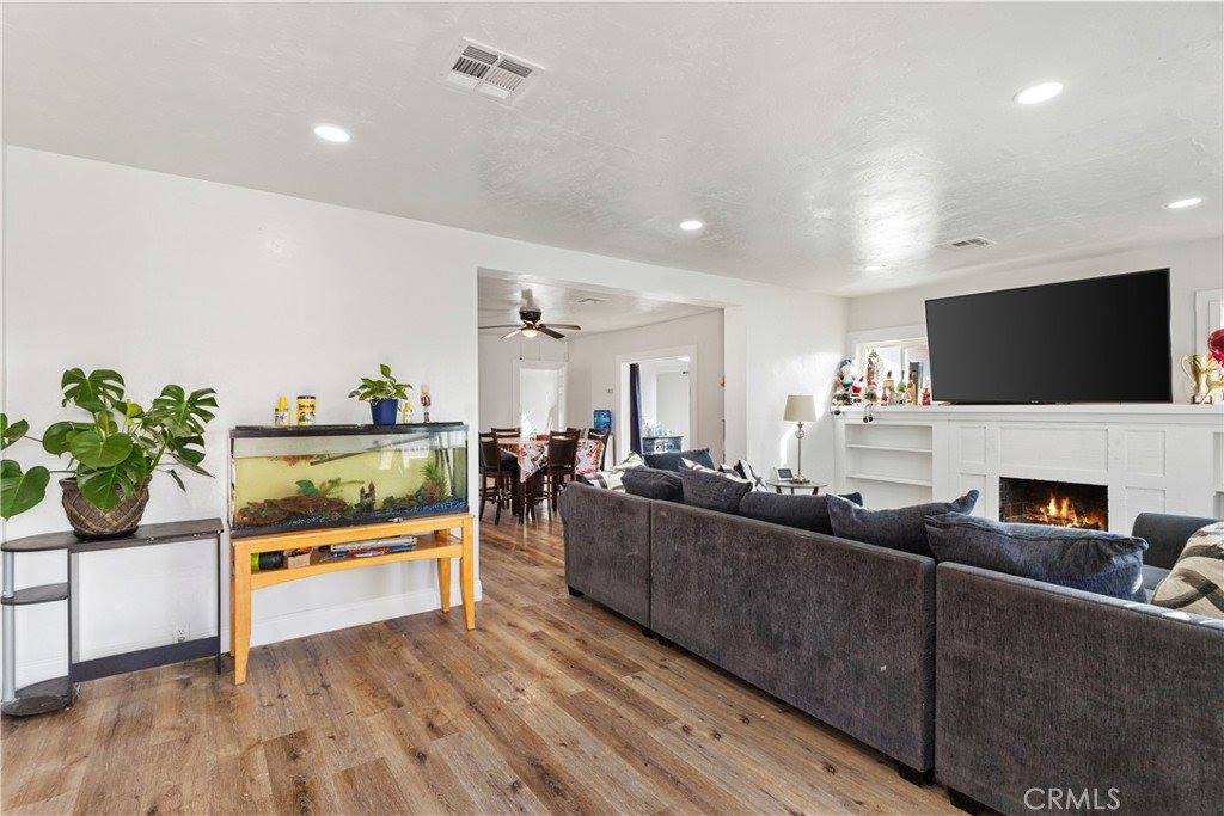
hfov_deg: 93.3
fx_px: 578
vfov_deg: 70.5
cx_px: 612
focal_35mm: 17
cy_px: 408
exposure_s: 1/13
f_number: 5.6
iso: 400
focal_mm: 17
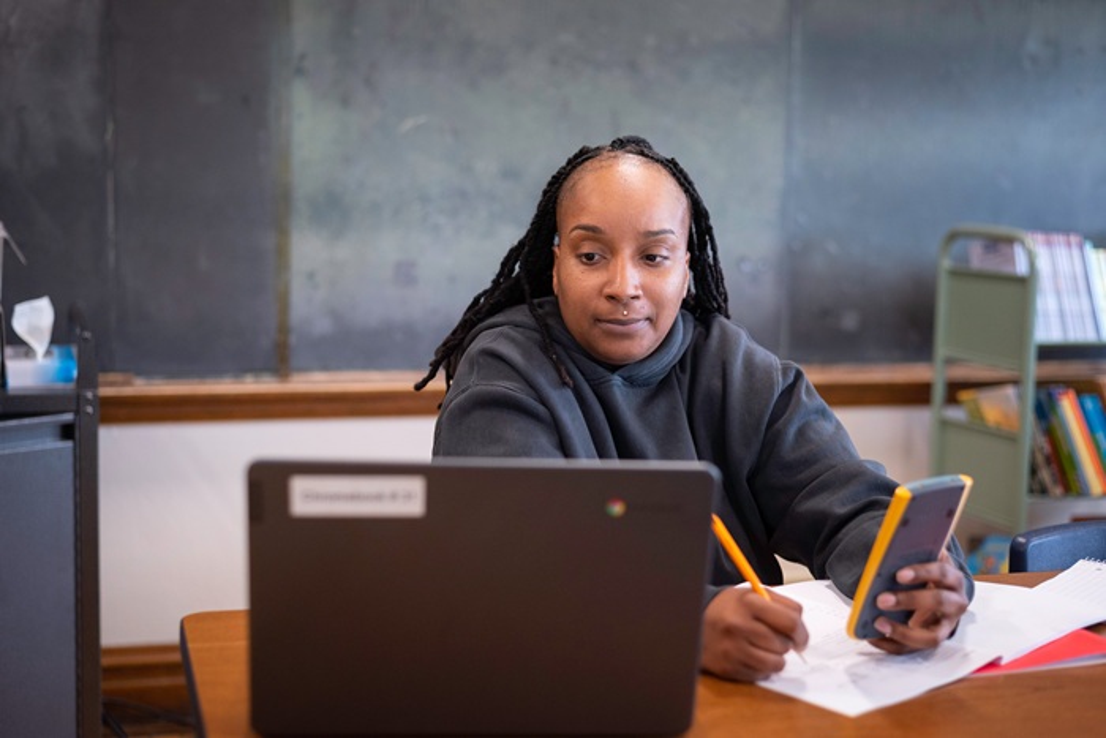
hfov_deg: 39.6
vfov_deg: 27.0
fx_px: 1536
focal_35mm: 50
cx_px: 553
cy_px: 369
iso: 1250
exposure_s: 1/200
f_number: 2.2
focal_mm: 50
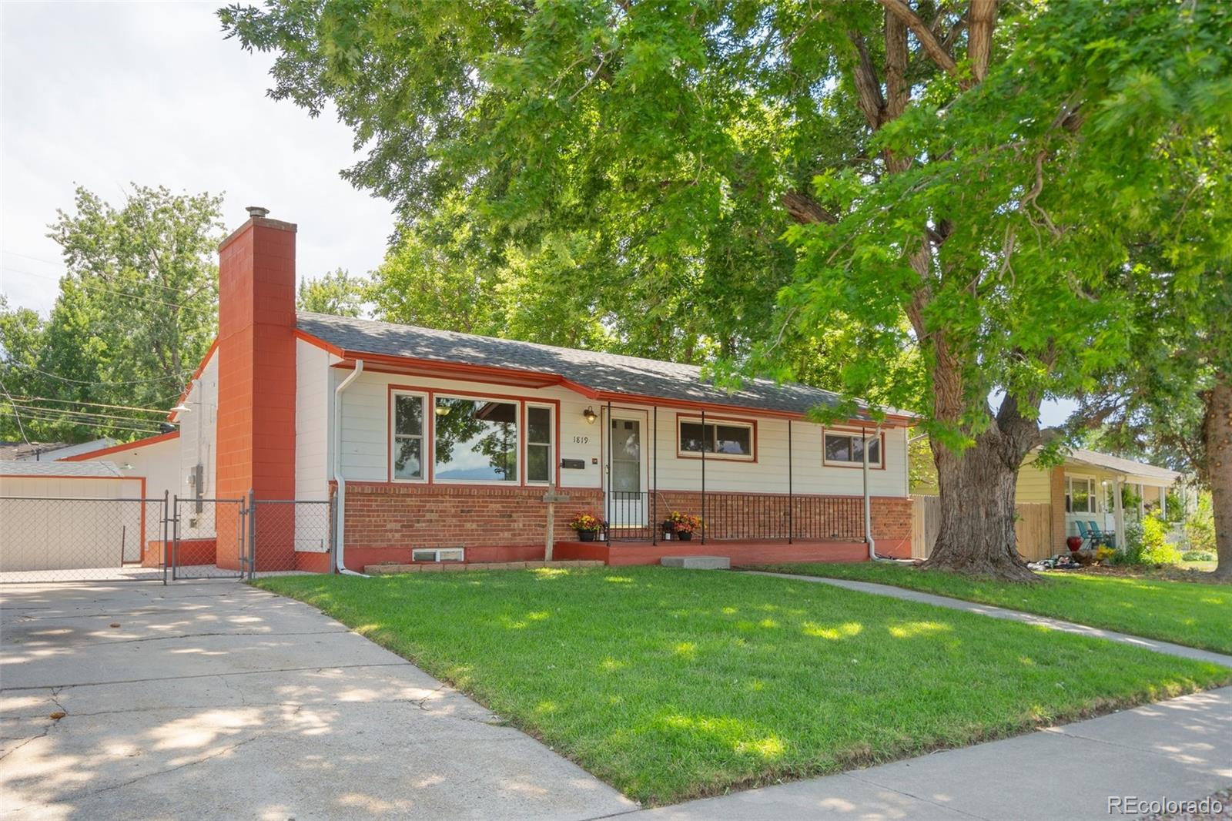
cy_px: 410
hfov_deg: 71.5
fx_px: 855
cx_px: 616
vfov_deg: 51.3
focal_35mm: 25
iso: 500
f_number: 5.6
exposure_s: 1/500
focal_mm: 25
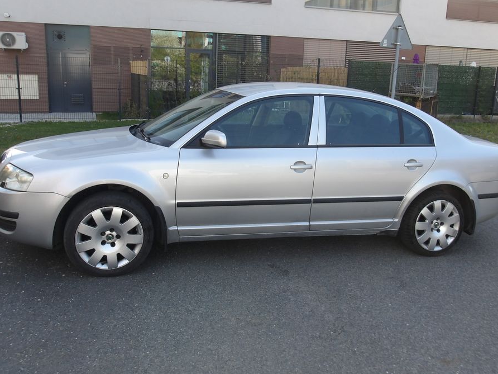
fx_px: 446
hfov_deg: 58.4
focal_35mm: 31
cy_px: 160
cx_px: 249
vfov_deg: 45.3
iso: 100
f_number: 3
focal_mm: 4.9
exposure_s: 1/313
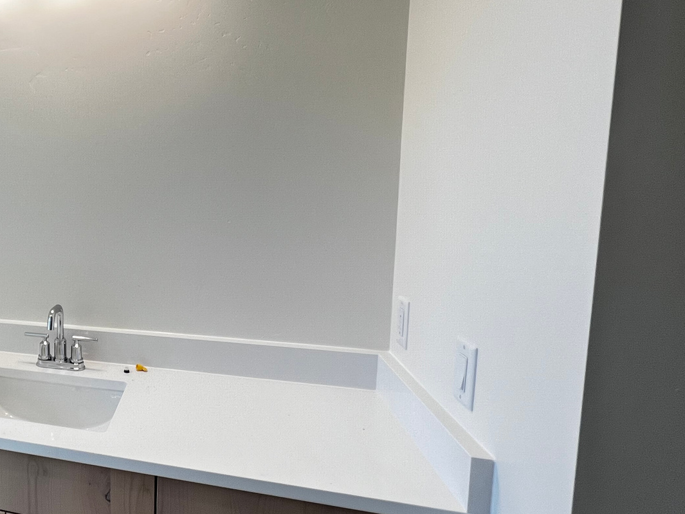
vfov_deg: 54.8
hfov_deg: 56.7
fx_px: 495
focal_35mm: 25
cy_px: 236
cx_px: 33
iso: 64
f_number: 1.8
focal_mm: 1.57
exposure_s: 1/120
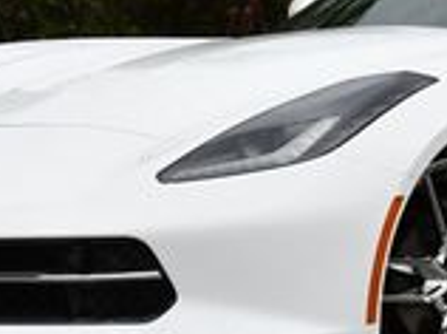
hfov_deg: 4.6
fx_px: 5531
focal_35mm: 429
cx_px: 611
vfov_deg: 3.5
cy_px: -31
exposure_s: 1/250
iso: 125
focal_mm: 55
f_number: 8
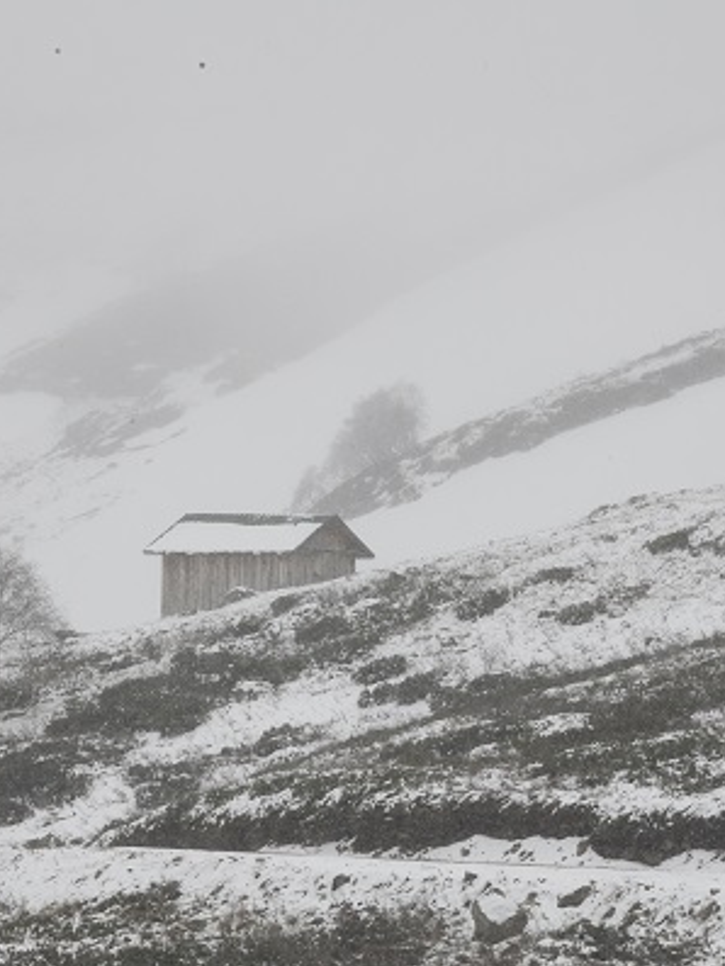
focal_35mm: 269
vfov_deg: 7.4
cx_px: 345
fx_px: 7508
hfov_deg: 5.5
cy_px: 484
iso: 800
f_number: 16
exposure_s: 1/1000
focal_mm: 185
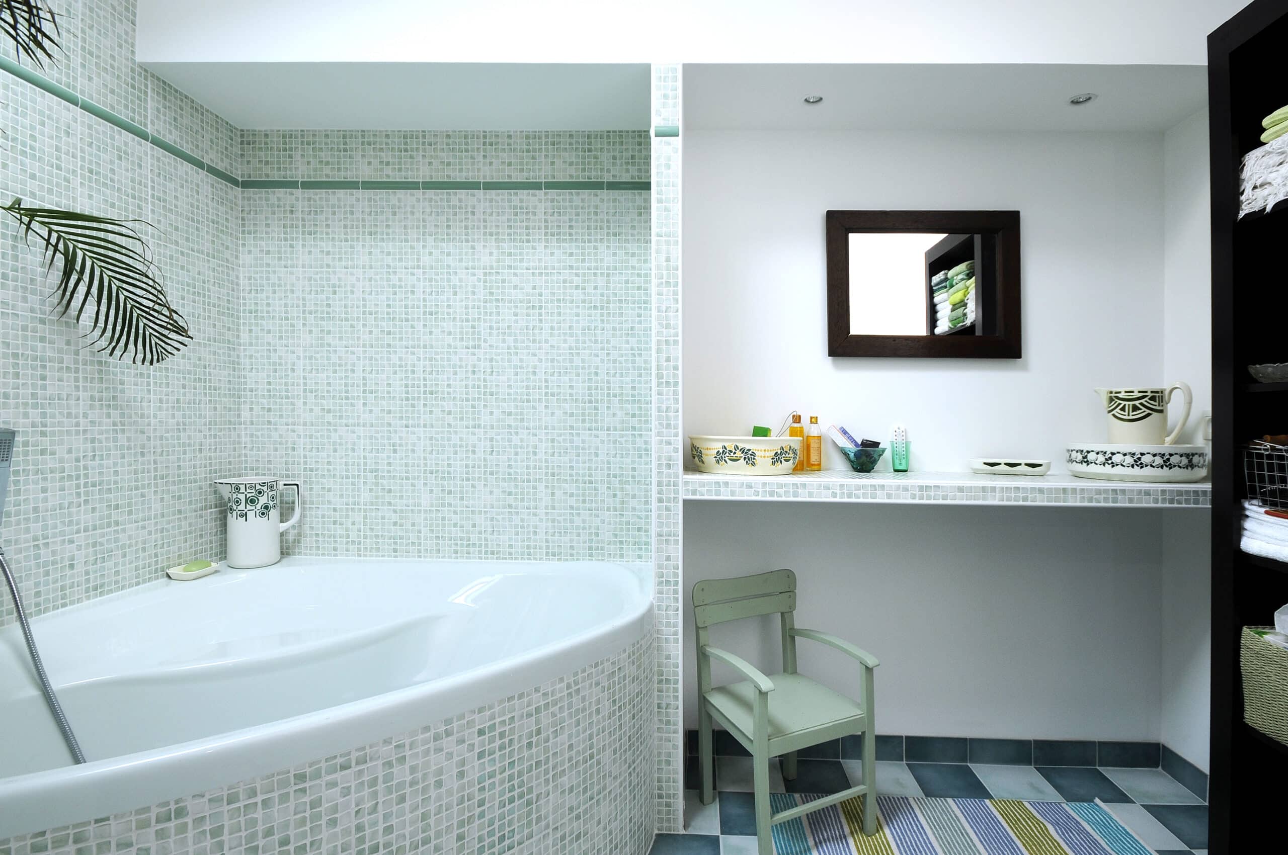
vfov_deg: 77.2
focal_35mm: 15
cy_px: 428
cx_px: 644
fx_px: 536
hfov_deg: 100.5
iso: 200
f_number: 8
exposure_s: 1/5
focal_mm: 10
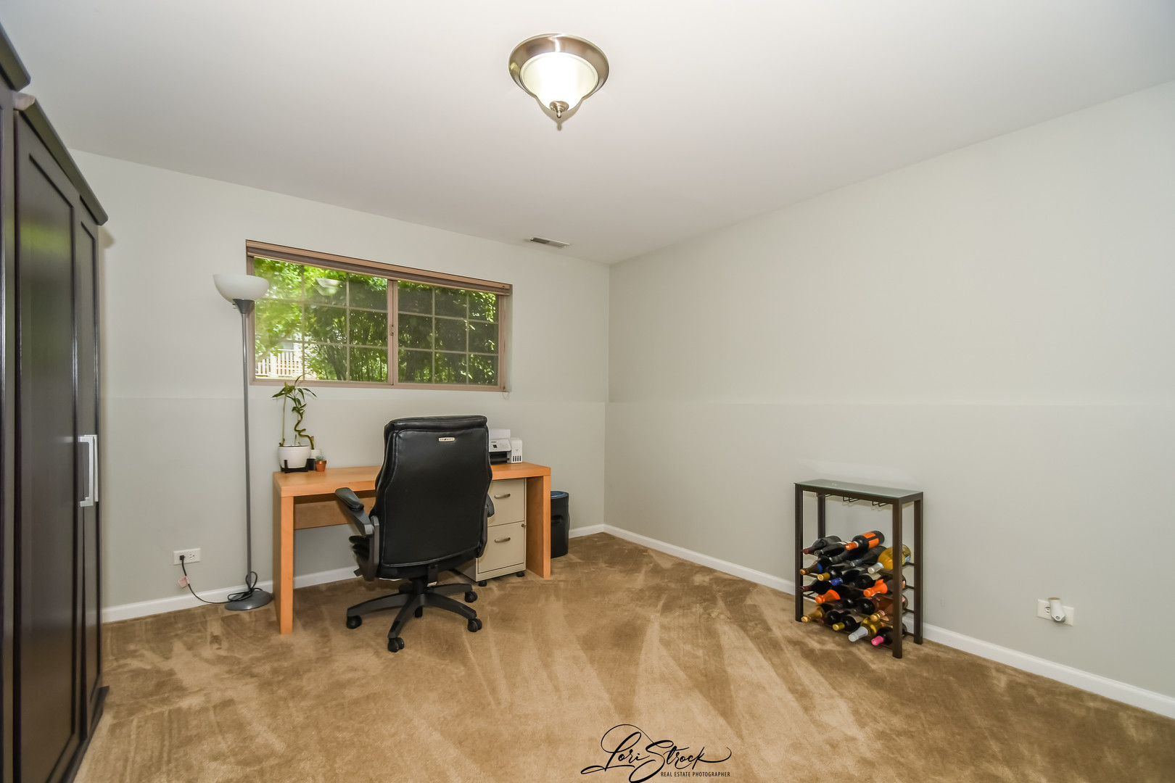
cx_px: 588
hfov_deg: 100.4
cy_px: 392
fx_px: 490
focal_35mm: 15
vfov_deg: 77.3
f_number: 8
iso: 400
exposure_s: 1/1250
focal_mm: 10
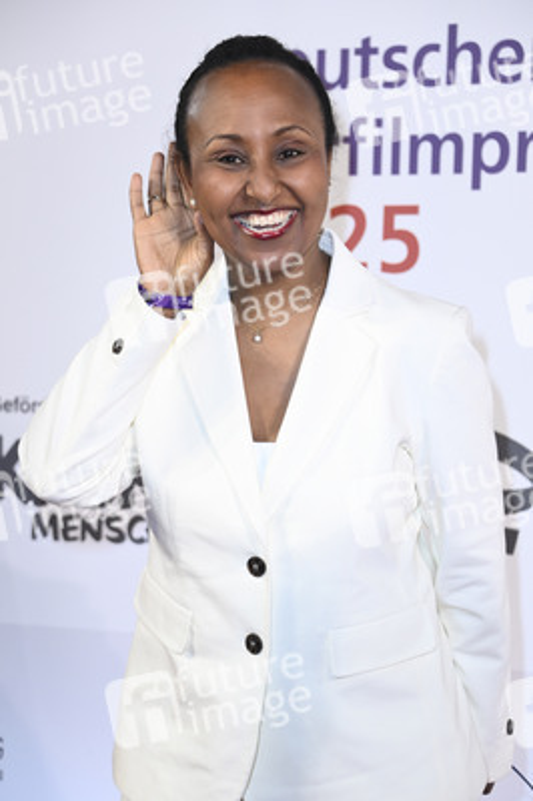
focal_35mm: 105
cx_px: 266
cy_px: 400
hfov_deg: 13.0
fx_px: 2336
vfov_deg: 19.5
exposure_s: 1/250
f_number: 5.6
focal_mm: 105
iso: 1250
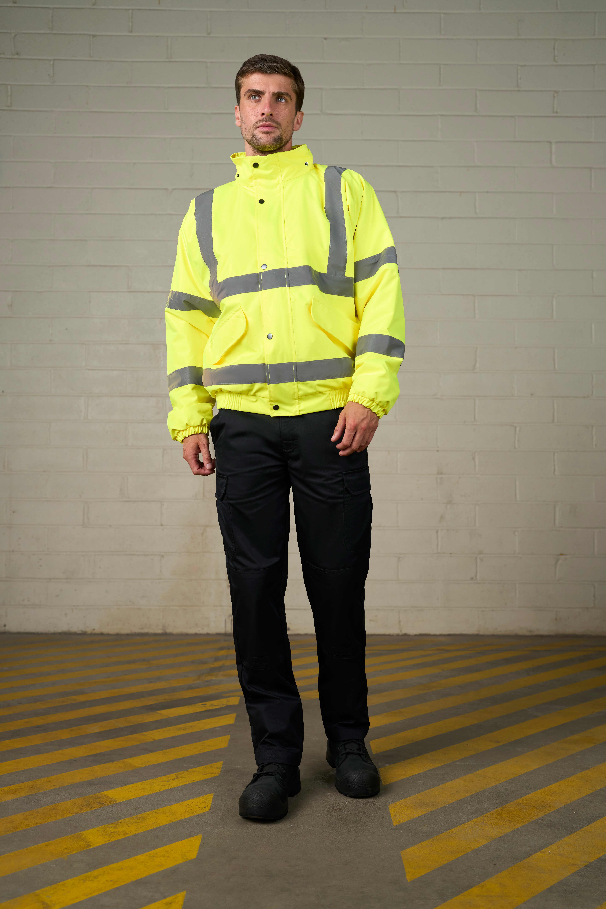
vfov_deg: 53.1
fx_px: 909
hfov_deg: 36.9
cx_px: 310
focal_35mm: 36
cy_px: 457
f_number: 3.5
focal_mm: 35
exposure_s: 1/200
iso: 400
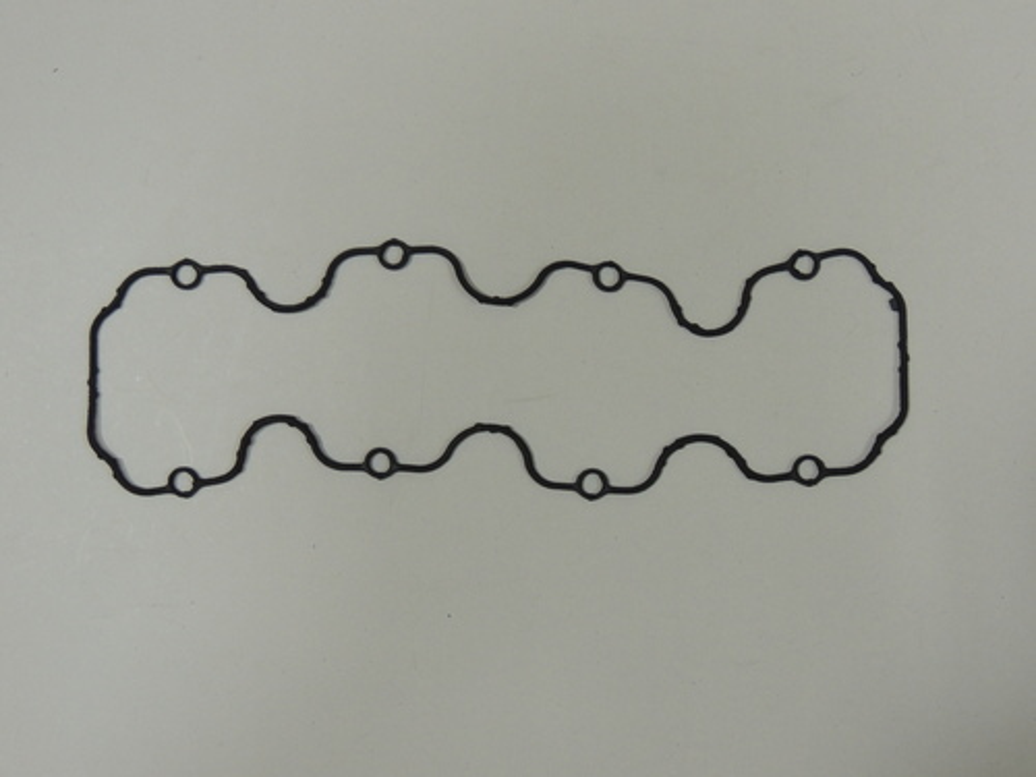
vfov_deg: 24.4
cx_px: 518
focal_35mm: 60
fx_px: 1796
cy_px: 388
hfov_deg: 32.2
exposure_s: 1/25
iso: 400
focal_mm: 10.7
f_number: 3.7
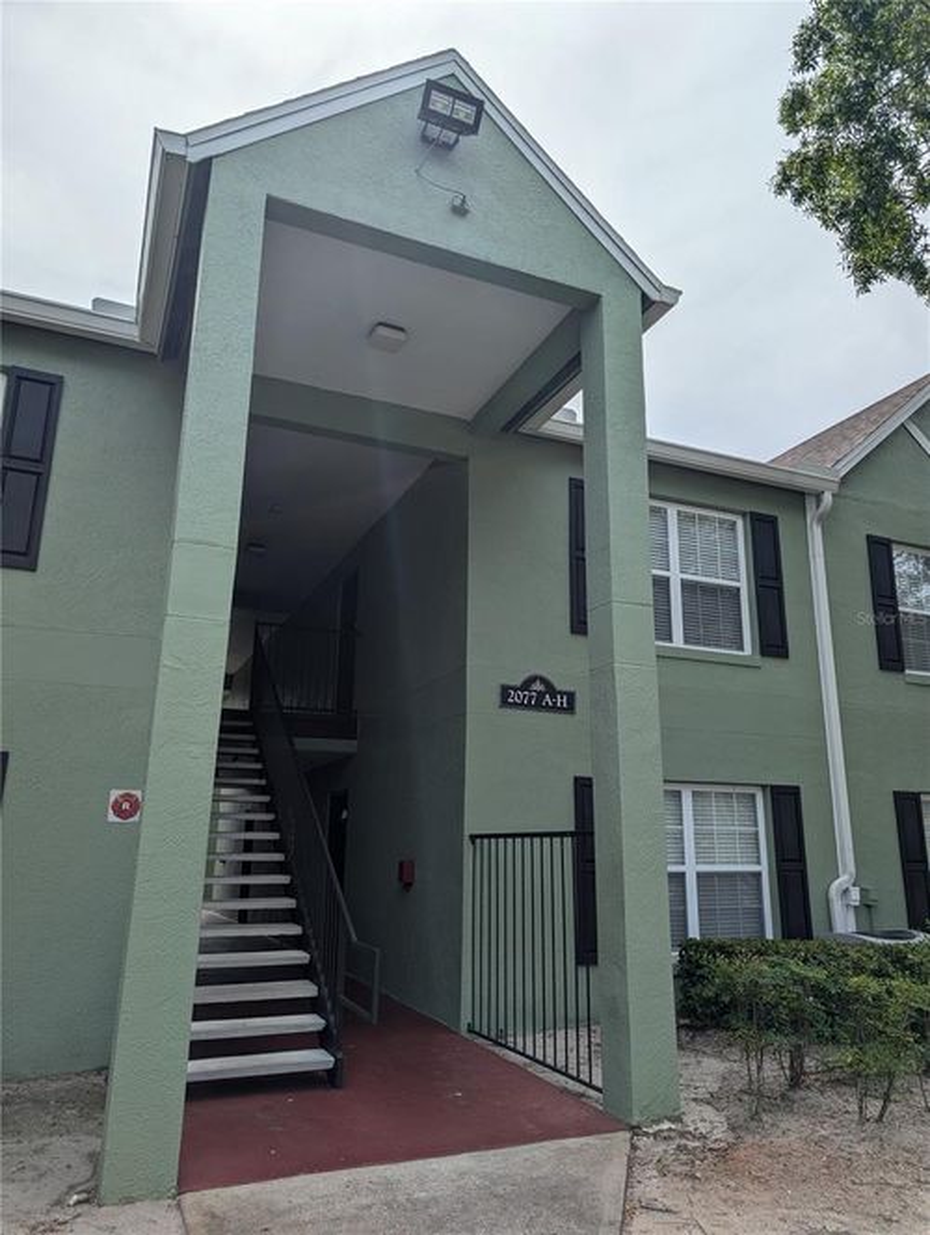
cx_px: 465
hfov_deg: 56.9
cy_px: 618
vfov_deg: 71.5
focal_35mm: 24
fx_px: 858
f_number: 1.68
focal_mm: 6.9
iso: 20
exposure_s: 1/2336
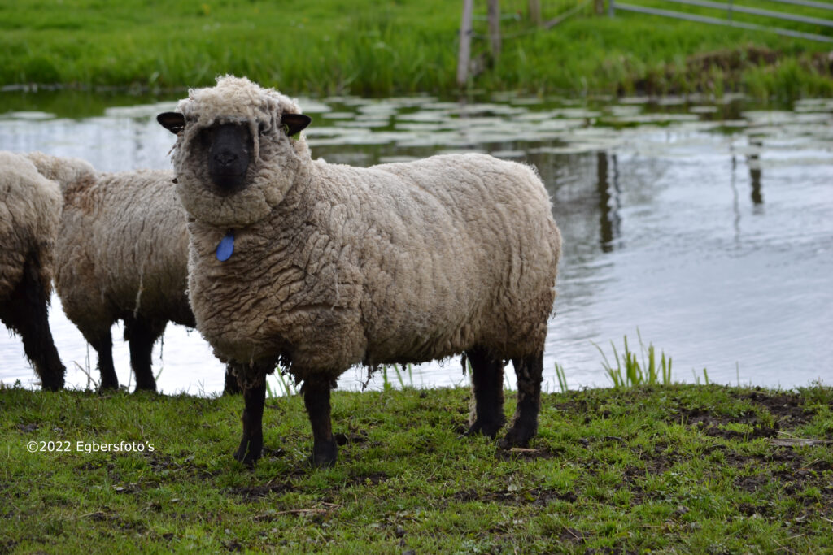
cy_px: 278
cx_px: 416
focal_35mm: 165
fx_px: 3818
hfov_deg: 12.5
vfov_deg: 8.3
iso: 100
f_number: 6.3
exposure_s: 1/160
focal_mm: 110
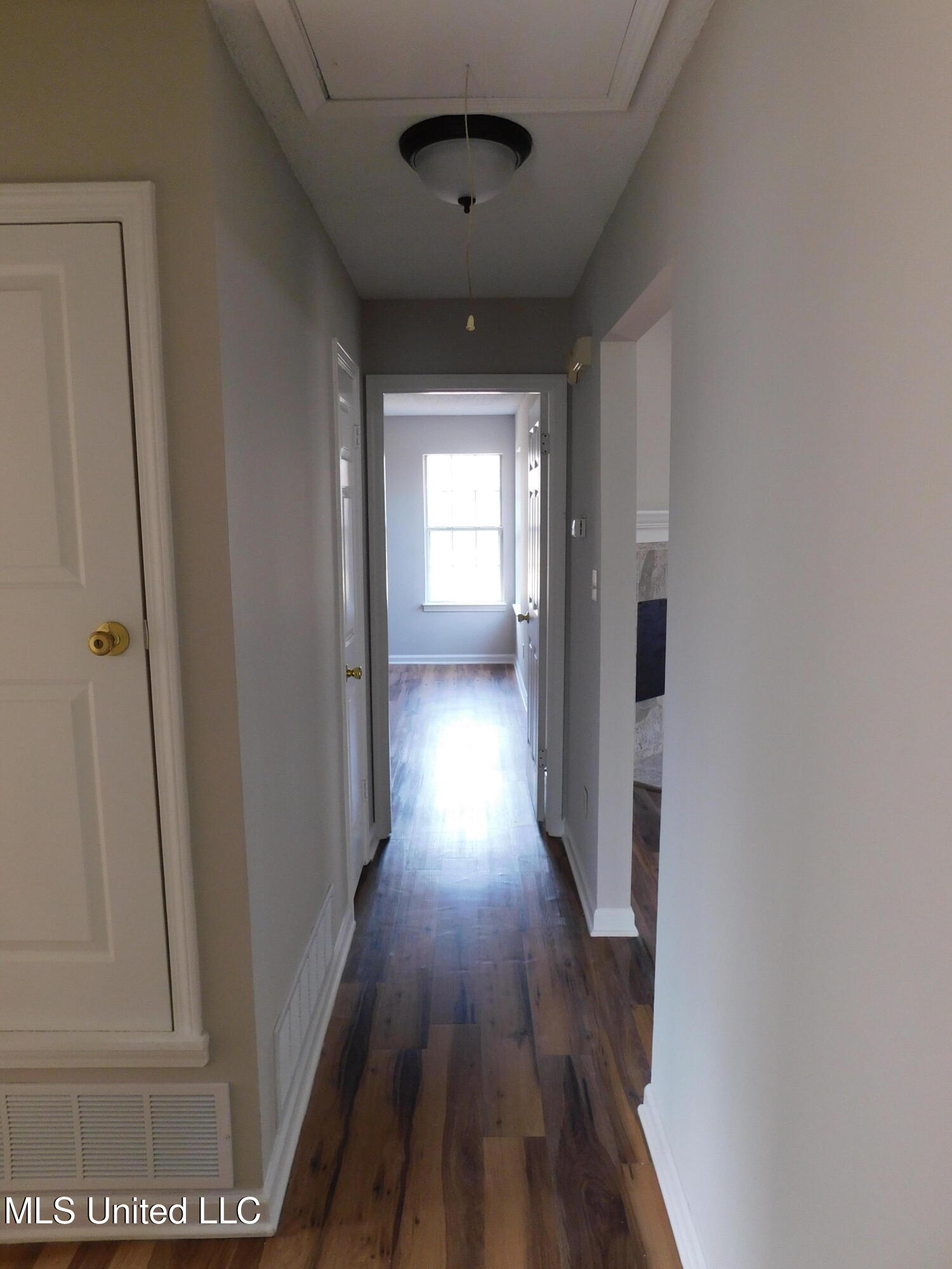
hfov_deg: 58.9
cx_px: 476
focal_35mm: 23
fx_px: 843
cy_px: 634
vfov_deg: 73.9
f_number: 3
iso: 180
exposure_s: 1/30
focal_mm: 4
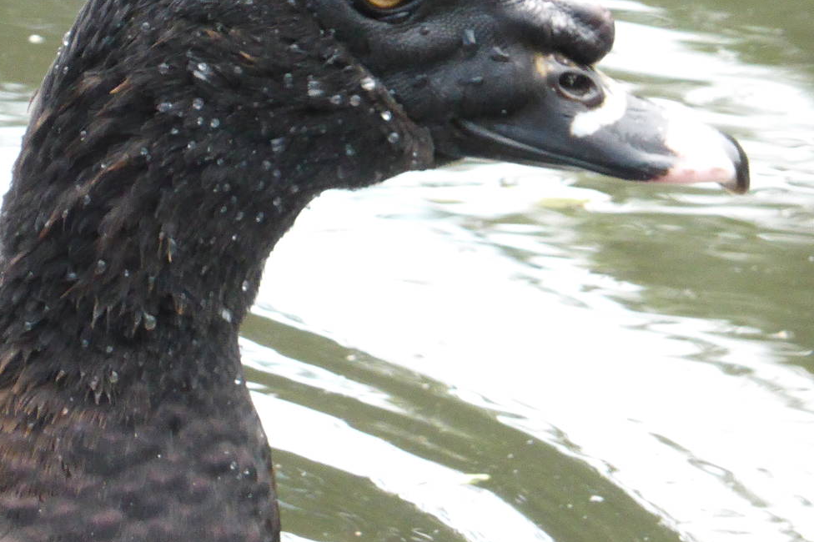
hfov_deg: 2.1
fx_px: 22399
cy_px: 238
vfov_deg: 1.4
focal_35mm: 991
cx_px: 387
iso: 640
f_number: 6.4
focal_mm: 86
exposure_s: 1/250
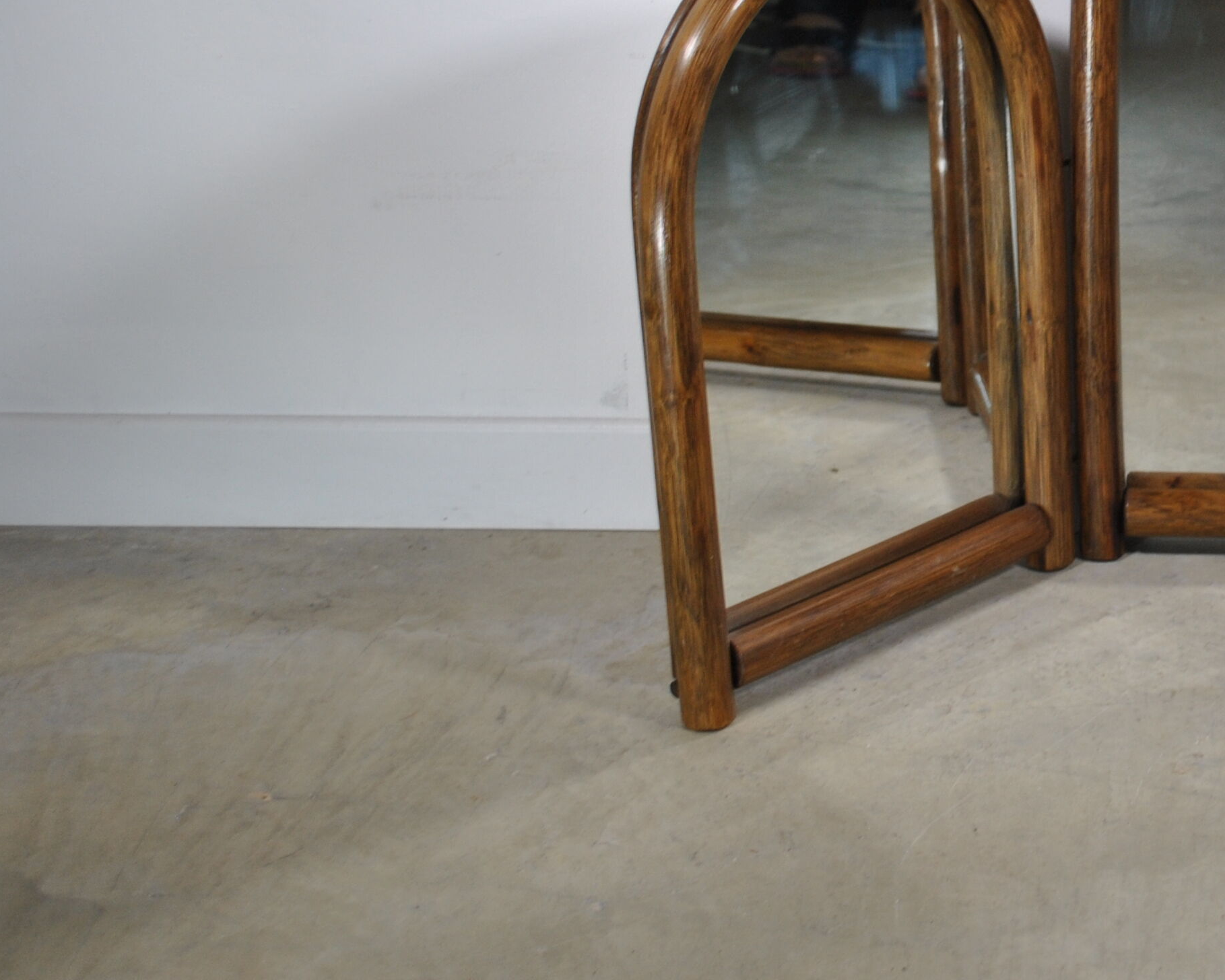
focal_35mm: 78
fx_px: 2828
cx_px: 1301
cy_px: 177
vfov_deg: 19.4
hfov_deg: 23.2
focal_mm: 26
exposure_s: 1/50
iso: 200
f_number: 5
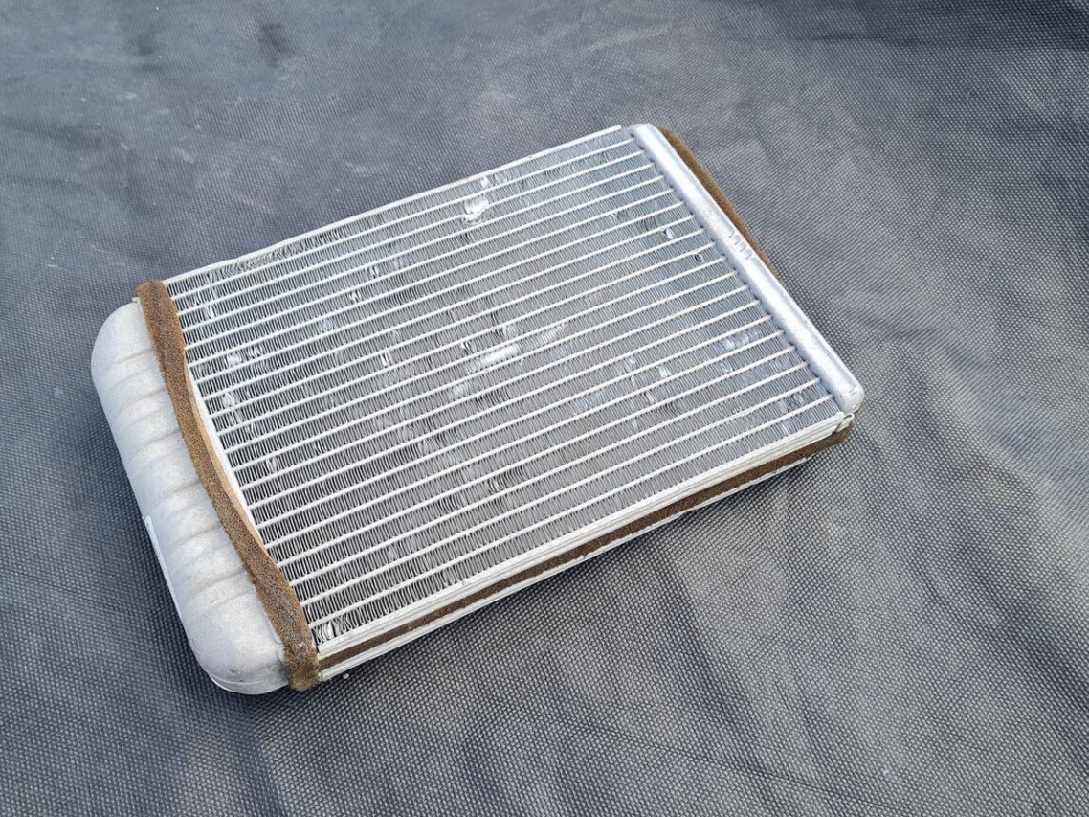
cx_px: 454
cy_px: 406
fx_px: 1006
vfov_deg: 44.1
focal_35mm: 32
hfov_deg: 56.5
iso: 50
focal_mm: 5.4
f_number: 1.8
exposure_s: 1/524
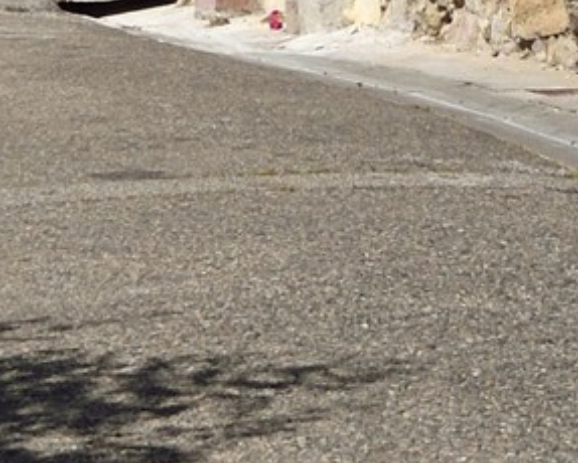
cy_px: -1520
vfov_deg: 5.3
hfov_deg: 7.7
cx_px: 131
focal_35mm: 251
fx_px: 4297
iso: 200
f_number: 11
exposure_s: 1/640
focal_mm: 32
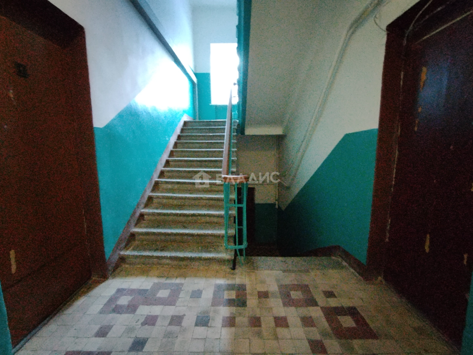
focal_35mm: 15
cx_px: 236
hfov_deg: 98.2
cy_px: 178
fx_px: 205
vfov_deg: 81.8
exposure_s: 1/10
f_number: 2.2
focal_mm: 1.65
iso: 1000
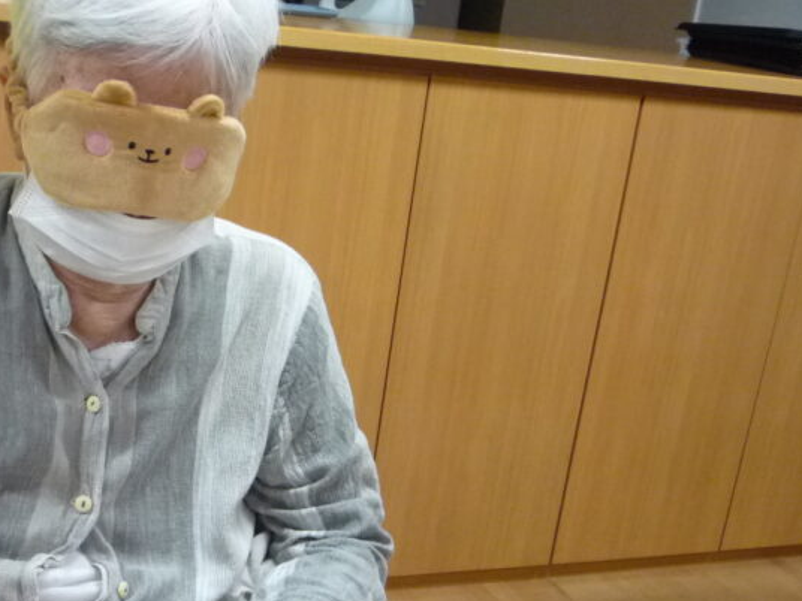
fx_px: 1297
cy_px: 417
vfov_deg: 25.9
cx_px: 325
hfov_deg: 34.2
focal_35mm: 56
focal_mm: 5.2
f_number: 3.3
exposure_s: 1/30
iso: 320
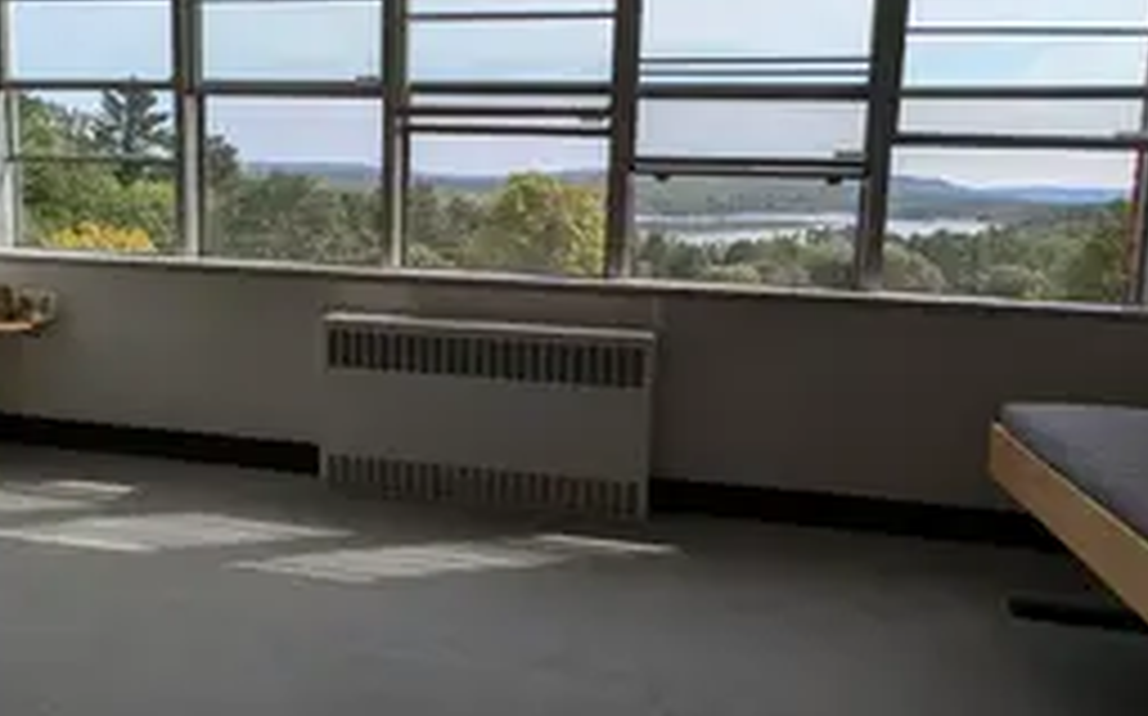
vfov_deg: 50.5
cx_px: 509
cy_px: 268
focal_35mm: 24
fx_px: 750
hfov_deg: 74.6
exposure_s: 1/1437
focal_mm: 2.23
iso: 40
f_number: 1.95
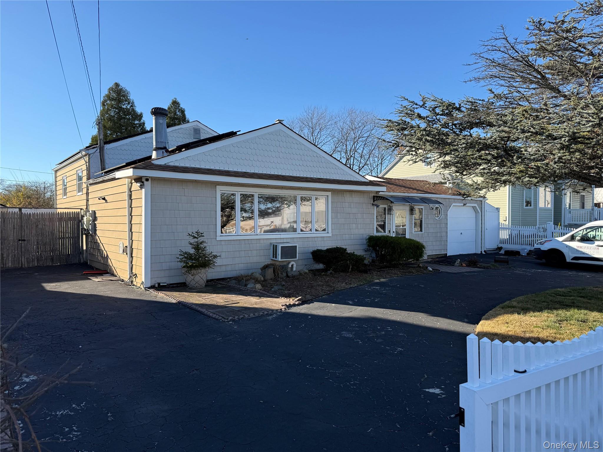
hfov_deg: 71.6
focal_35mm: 24
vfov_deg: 56.8
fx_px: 418
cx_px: 302
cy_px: 226
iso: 80
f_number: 1.78
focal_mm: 6.76
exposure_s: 1/2299
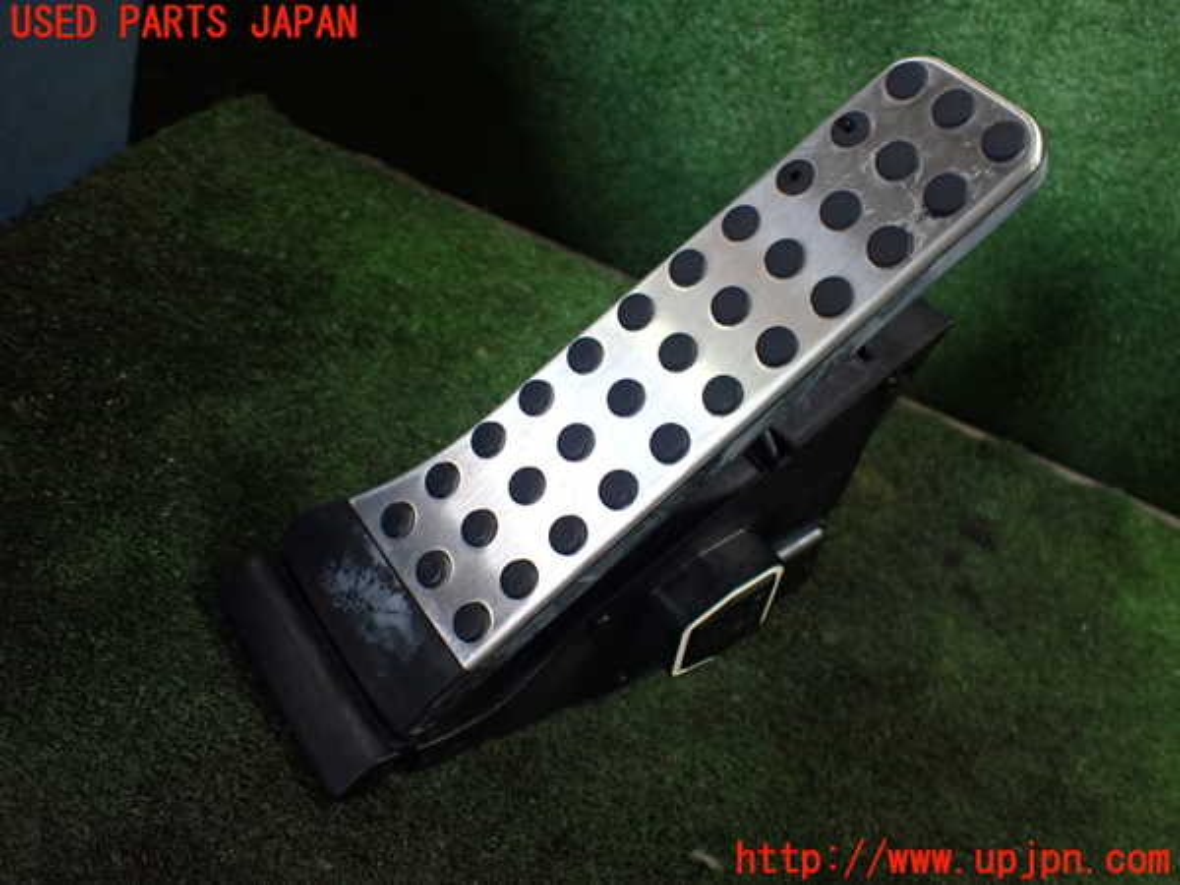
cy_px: 442
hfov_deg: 60.0
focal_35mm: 30
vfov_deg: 46.8
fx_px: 1023
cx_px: 590
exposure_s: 1/125
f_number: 2.3
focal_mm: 5.4
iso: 500
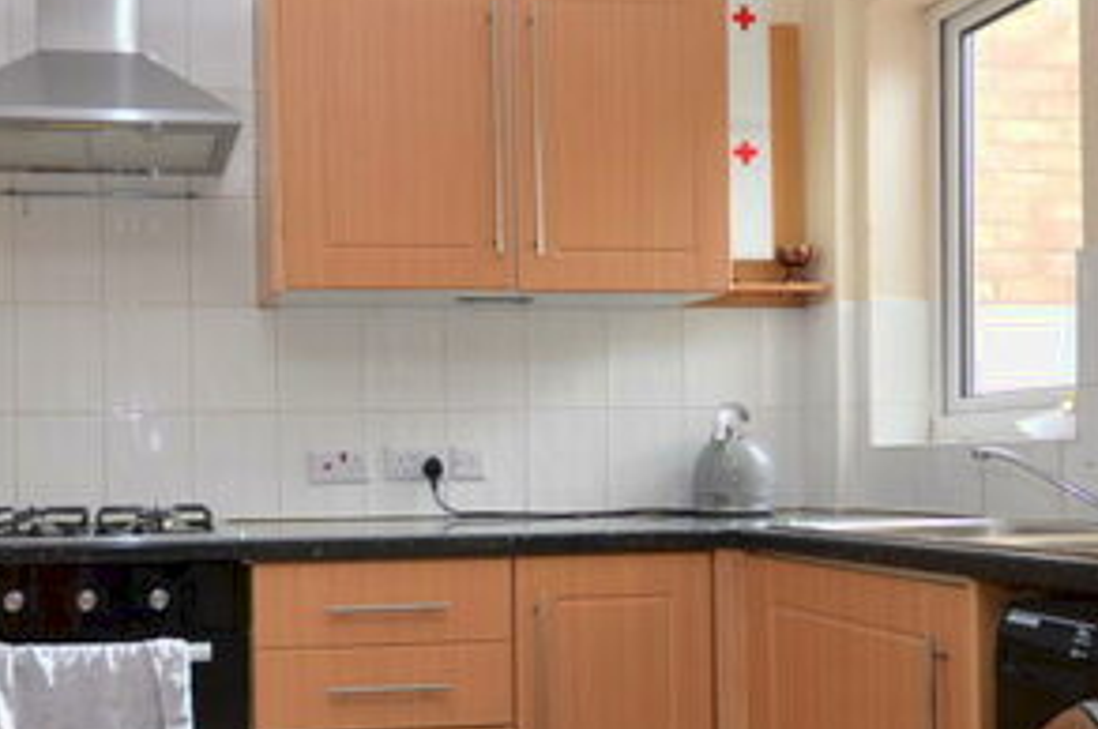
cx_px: 286
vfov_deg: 36.6
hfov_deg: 51.1
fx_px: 1097
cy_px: 455
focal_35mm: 36
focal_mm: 10
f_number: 4
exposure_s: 1/60
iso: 400
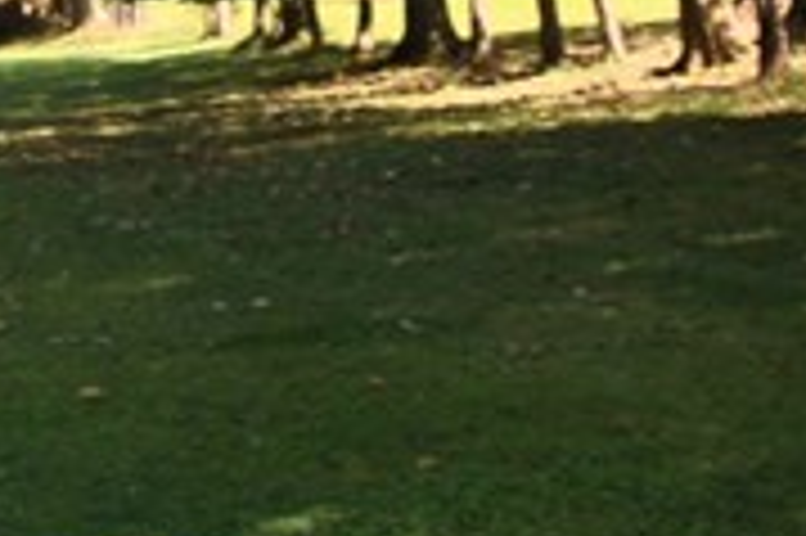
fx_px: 2035
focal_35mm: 91
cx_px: 88
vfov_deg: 14.6
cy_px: -81
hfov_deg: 21.9
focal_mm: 10
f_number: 5.6
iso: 100
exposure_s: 1/125
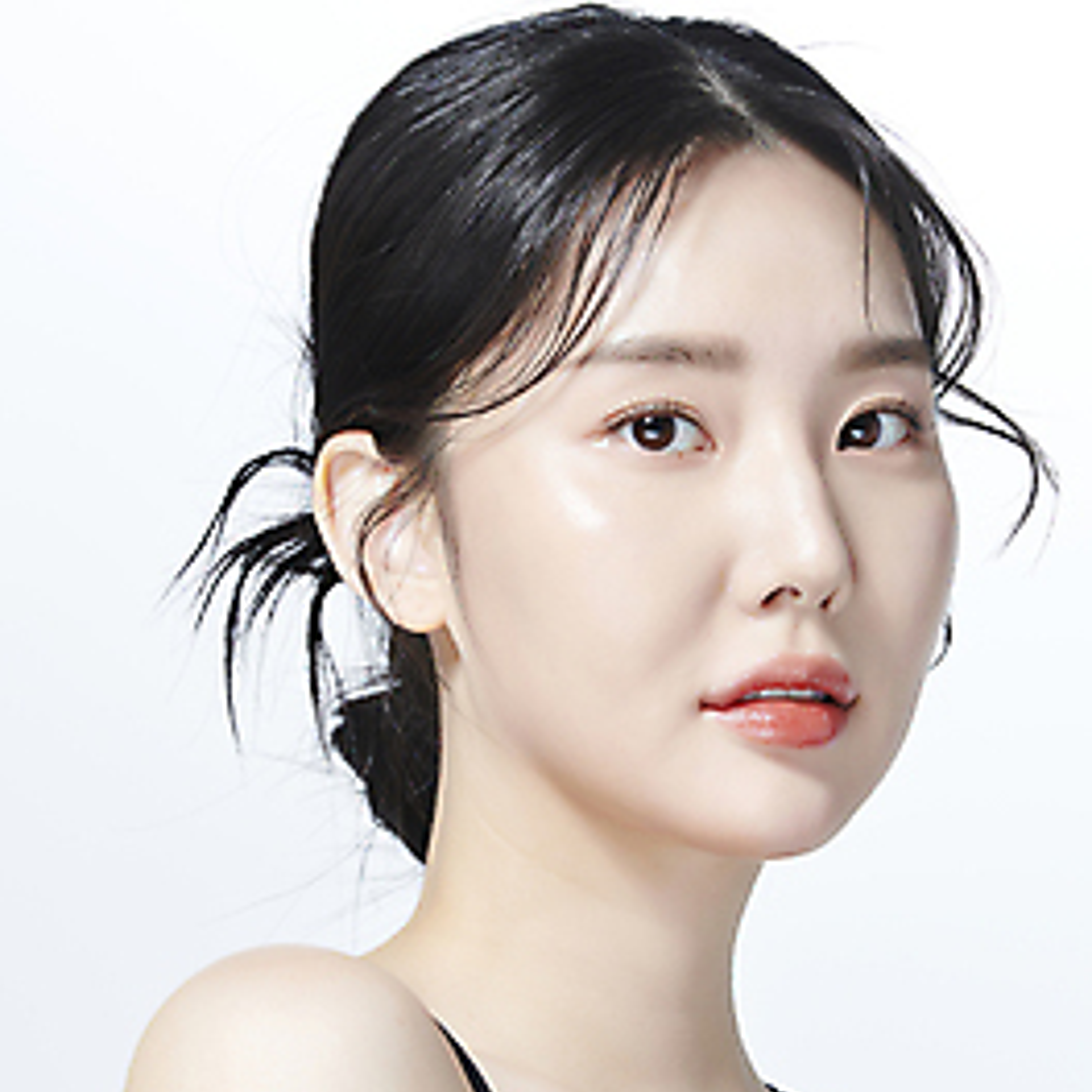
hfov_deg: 7.4
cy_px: 687
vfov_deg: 7.4
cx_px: 544
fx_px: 8494
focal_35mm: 238
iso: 64
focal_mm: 185
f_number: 11
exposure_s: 1/125
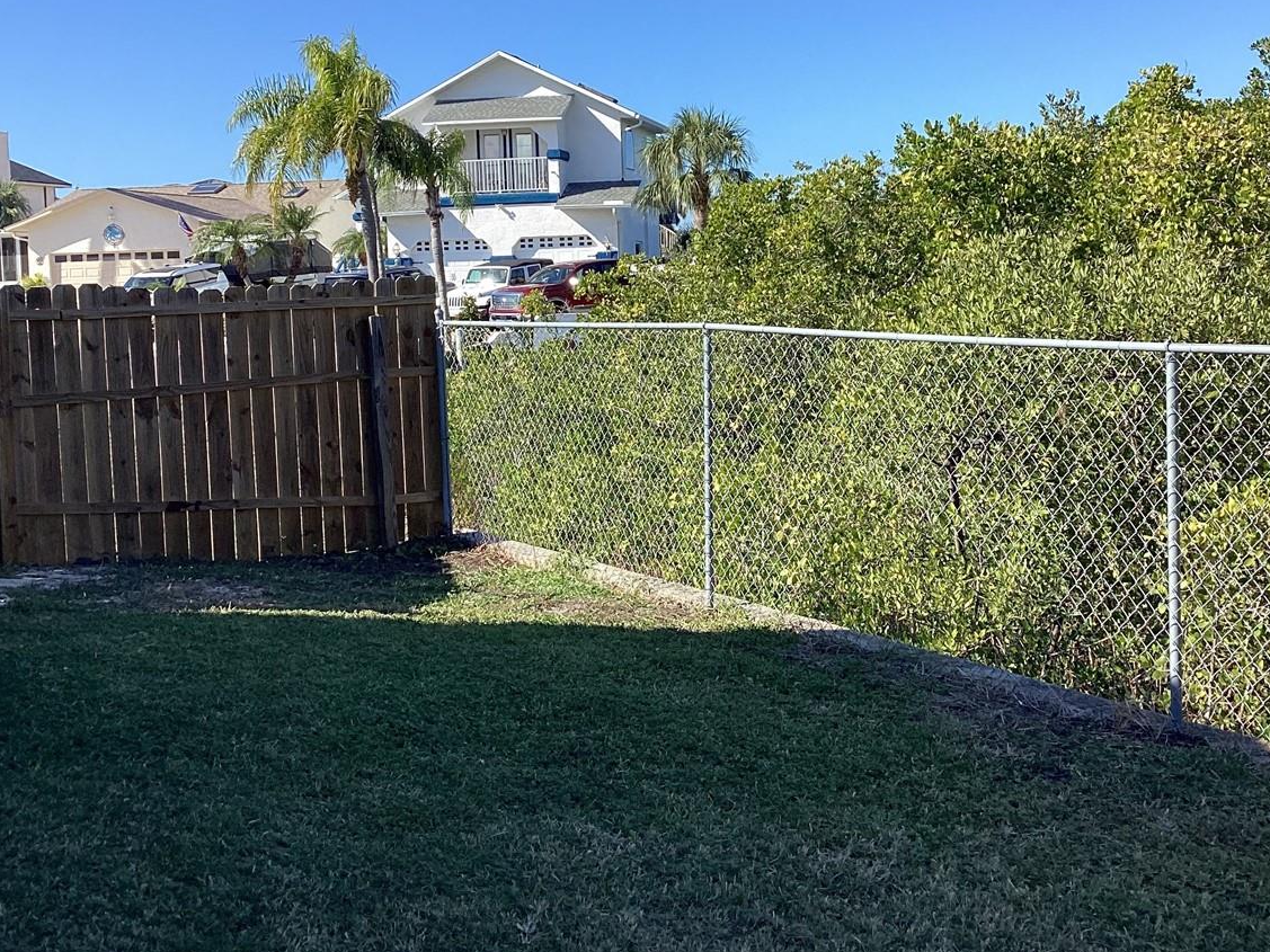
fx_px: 1614
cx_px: 683
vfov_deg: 32.6
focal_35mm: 44
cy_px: 328
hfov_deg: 42.9
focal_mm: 3.3
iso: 25
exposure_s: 1/905
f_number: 2.4
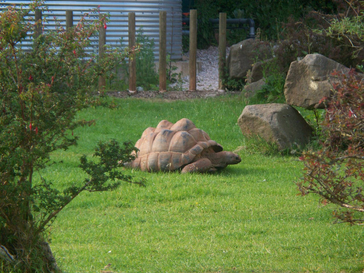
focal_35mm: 180
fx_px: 1893
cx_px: 182
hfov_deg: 11.0
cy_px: 136
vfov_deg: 8.2
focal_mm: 37.7
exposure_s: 1/200
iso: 160
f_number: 5.1
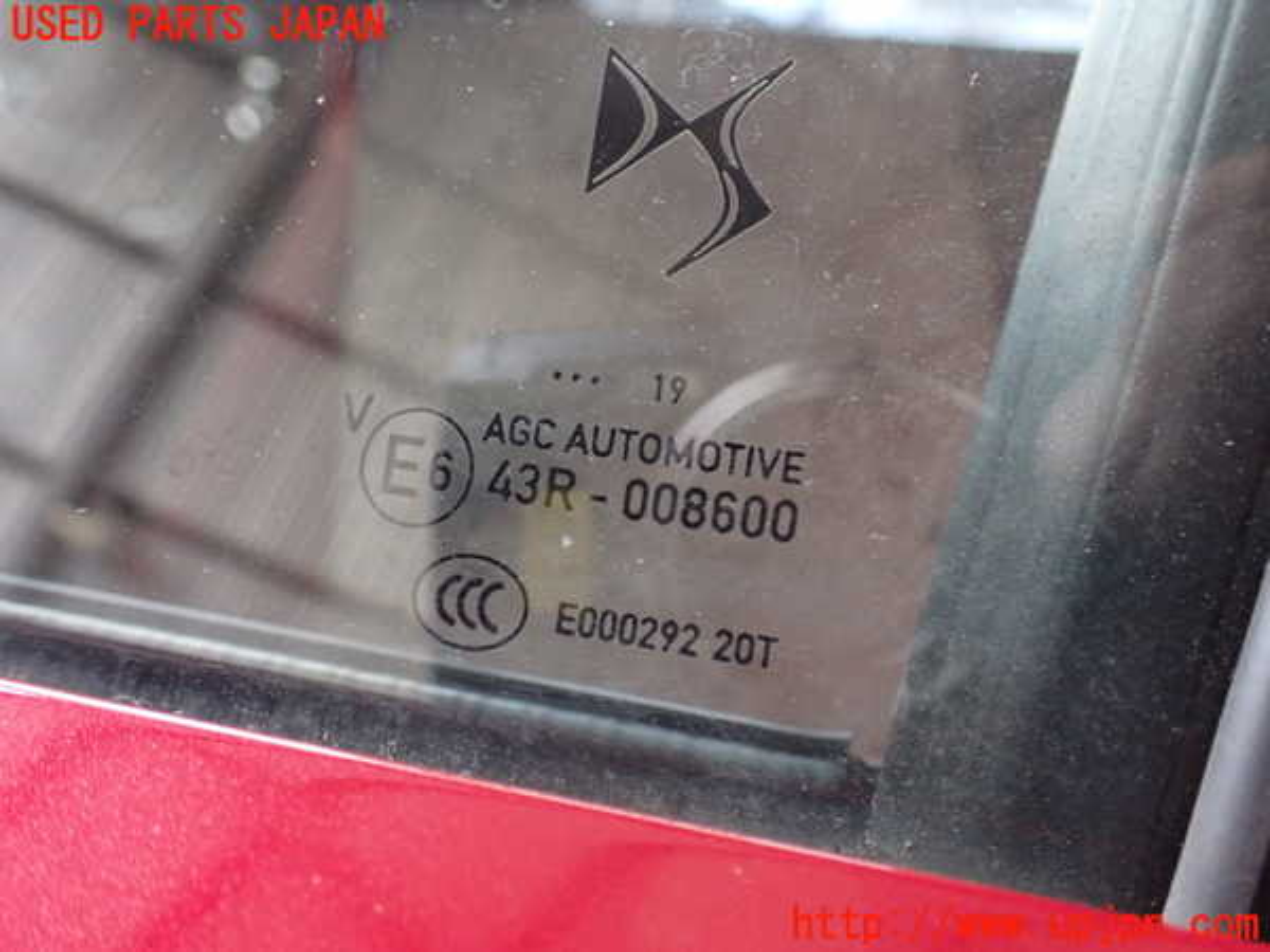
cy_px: 476
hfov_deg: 60.0
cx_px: 635
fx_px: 1101
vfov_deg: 46.8
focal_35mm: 30
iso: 800
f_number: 2.3
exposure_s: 1/60
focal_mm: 5.4
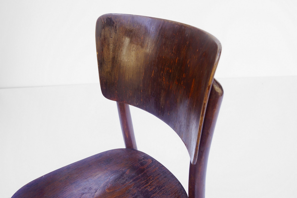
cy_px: 99
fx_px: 272
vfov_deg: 40.0
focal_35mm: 33
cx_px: 148
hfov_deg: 57.2
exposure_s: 1/100
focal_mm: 22
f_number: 5
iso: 100
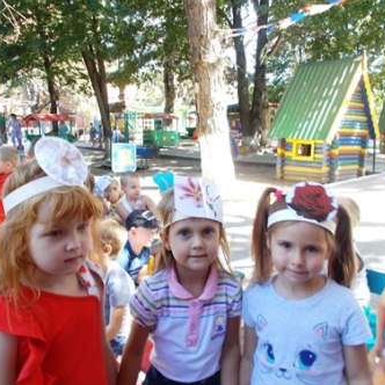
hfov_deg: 52.5
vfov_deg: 52.5
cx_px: 194
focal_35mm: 31
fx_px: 390
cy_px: 194
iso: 80
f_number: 3.2
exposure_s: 1/30
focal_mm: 4.6
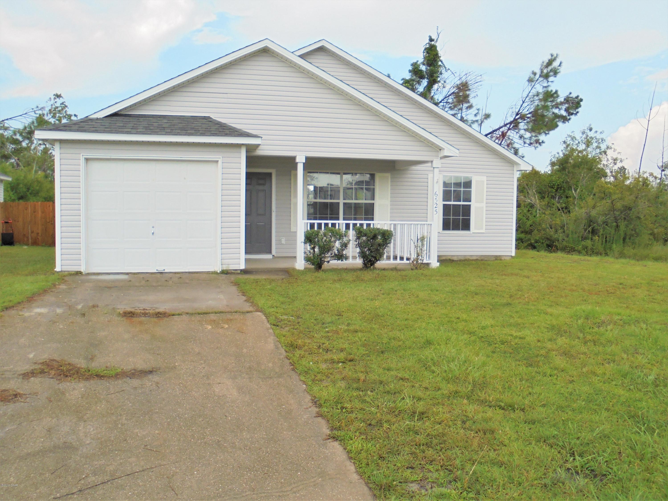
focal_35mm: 29
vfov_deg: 48.2
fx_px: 560
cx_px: 334
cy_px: 250
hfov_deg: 61.7
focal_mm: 5.3
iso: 100
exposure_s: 1/500
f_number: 3.7
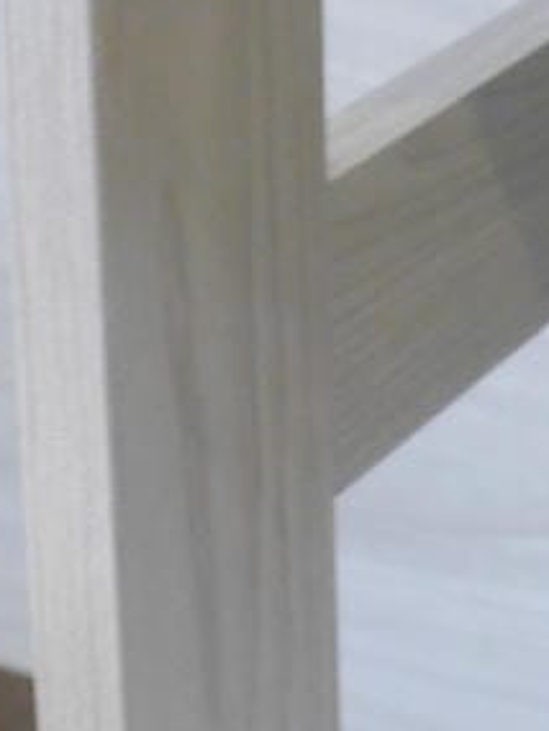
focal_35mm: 157
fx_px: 3317
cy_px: 95
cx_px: 970
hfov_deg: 9.1
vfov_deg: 12.5
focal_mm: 14
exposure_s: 1/80
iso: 800
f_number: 3.5
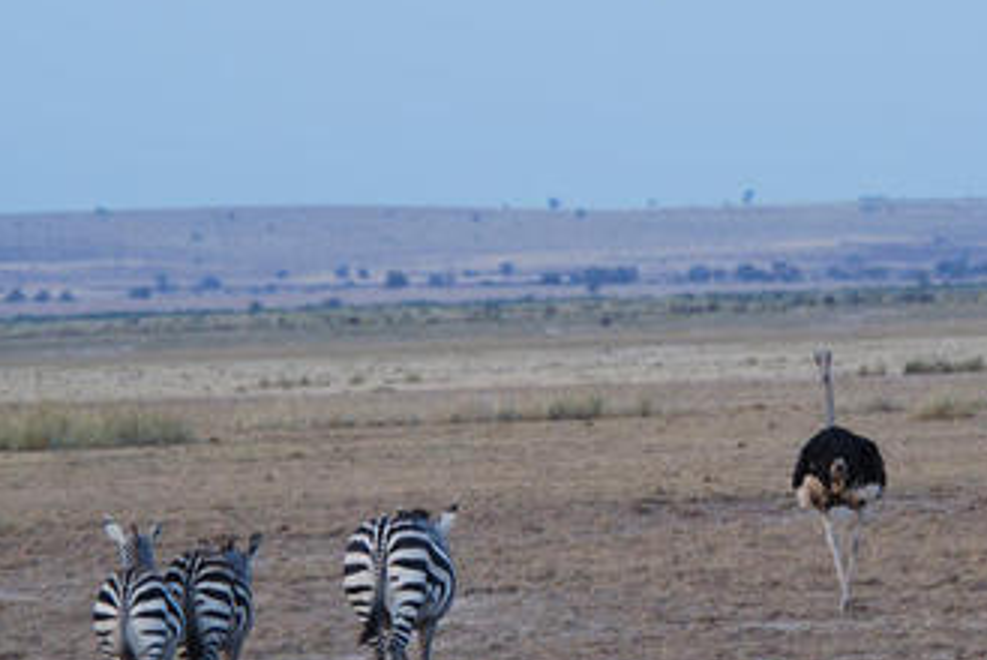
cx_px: 732
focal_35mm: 670
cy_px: 372
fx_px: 18385
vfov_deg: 2.1
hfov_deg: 3.1
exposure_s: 1/100
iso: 250
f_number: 5.3
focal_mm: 210
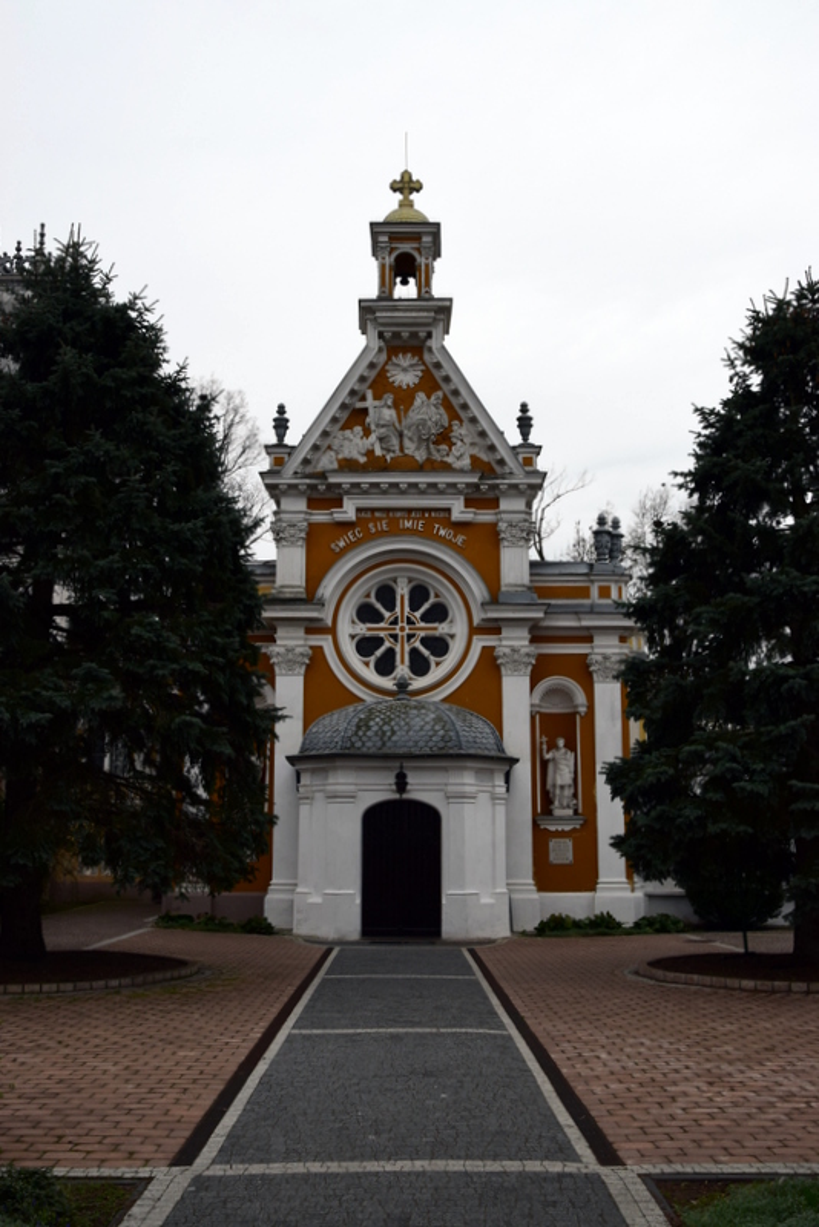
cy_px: 614
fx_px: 1227
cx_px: 410
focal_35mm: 36
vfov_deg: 53.1
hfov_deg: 36.9
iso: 400
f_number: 10
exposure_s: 1/320
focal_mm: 24
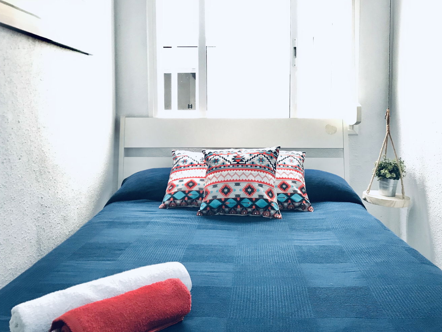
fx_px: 434
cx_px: 226
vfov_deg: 41.6
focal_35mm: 34
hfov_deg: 54.0
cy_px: 134
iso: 32
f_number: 1.8
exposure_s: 1/25
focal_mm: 3.99
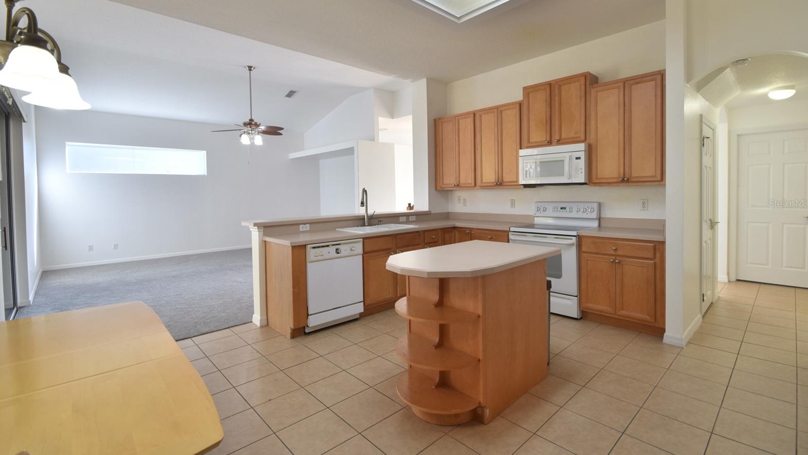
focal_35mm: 16
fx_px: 343
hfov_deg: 99.4
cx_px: 403
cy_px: 203
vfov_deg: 66.9
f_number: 10
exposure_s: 1/15
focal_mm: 10
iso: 320
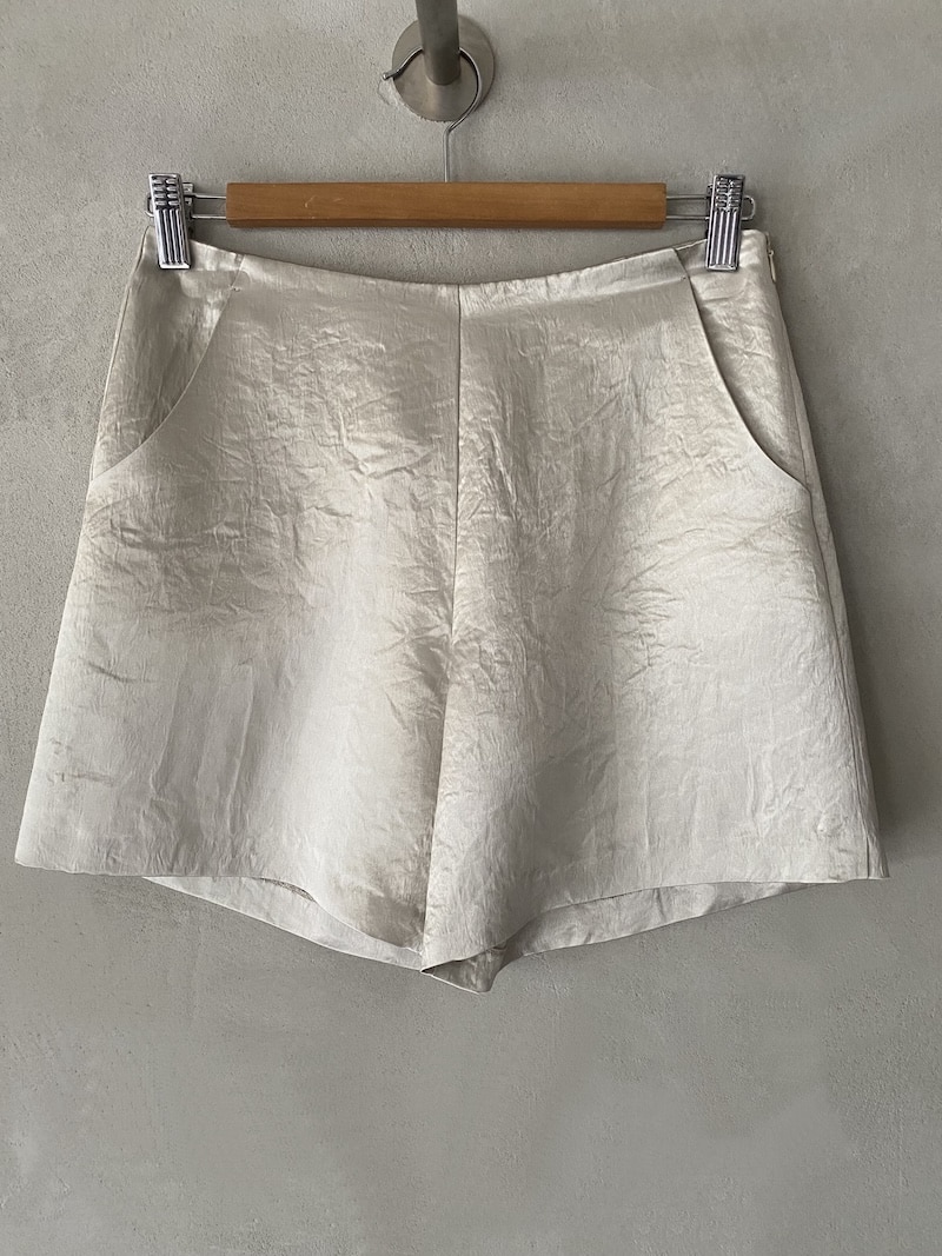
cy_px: 628
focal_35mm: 26
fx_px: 944
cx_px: 471
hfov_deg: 53.1
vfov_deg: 67.3
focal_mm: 4.25
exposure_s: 1/60
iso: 200
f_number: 1.8
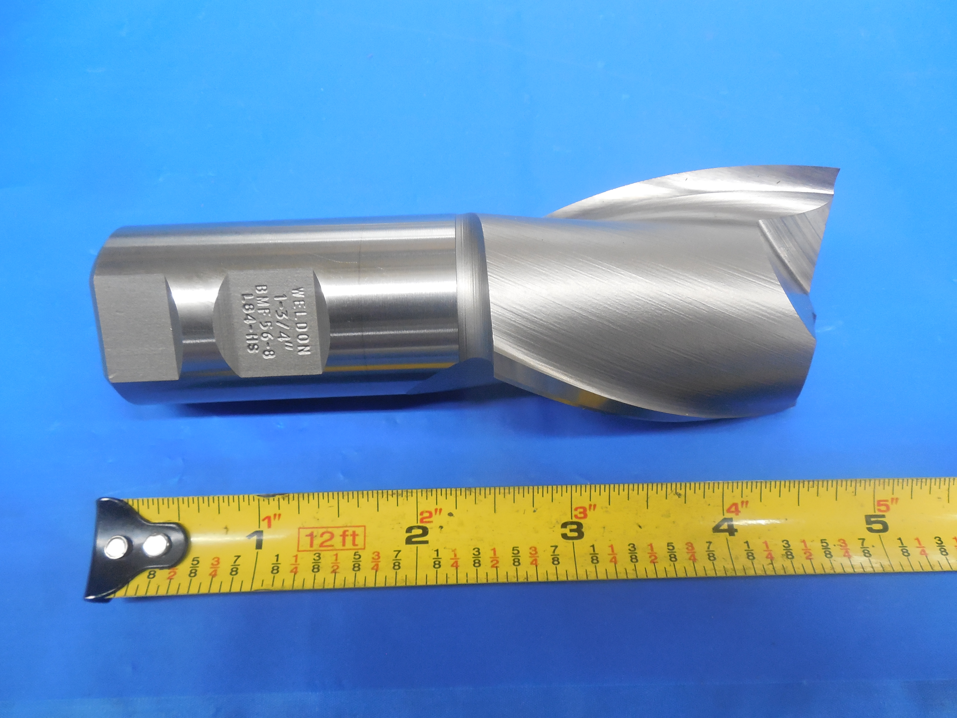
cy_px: 359
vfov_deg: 54.9
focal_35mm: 25
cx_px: 478
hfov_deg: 69.4
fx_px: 691
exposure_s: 1/25
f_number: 3.3
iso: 400
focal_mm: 4.5
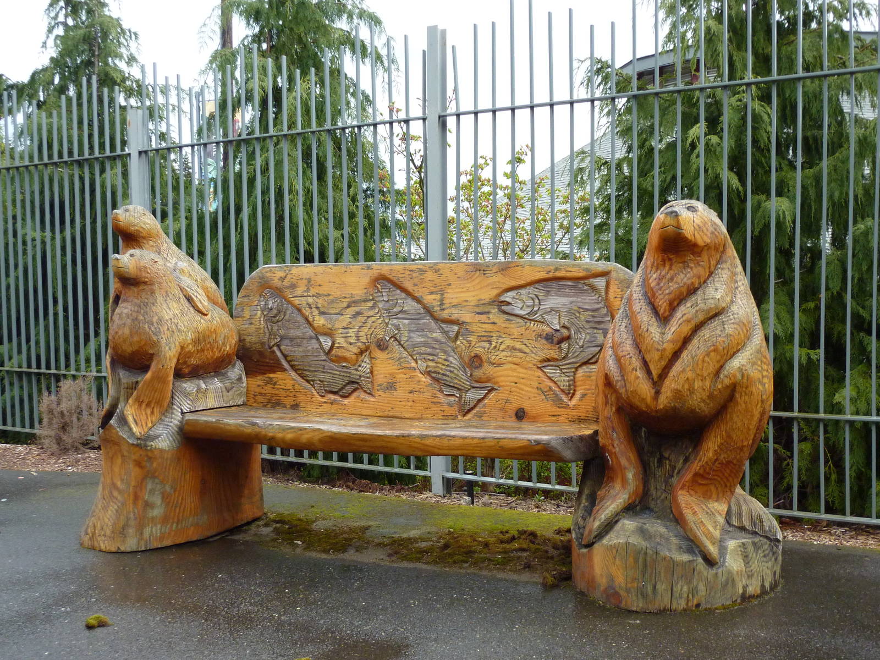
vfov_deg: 38.7
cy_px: 330
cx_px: 440
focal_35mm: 37
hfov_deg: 50.1
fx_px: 941
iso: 250
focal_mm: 6.1
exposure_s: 1/500
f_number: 3.6
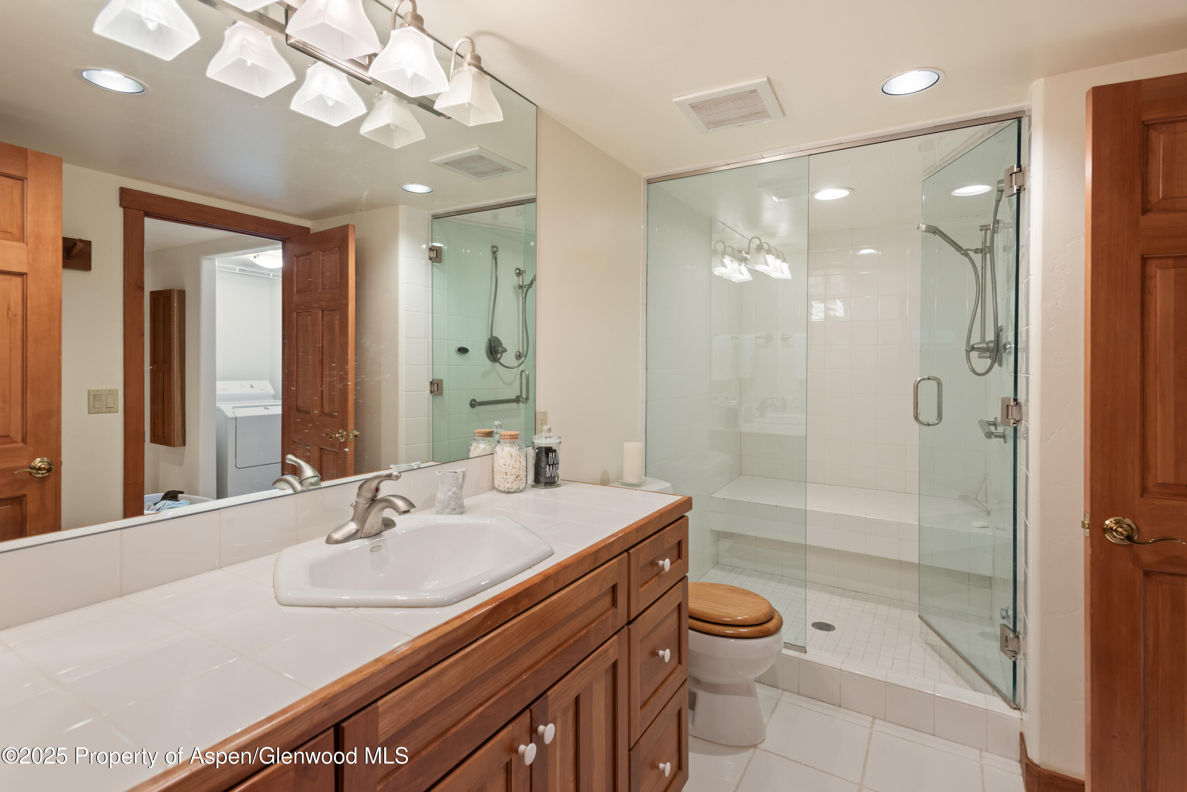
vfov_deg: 70.5
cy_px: 396
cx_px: 594
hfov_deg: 93.3
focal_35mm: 17
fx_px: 561
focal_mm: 17
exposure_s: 1/1.67
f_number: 7.1
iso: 100
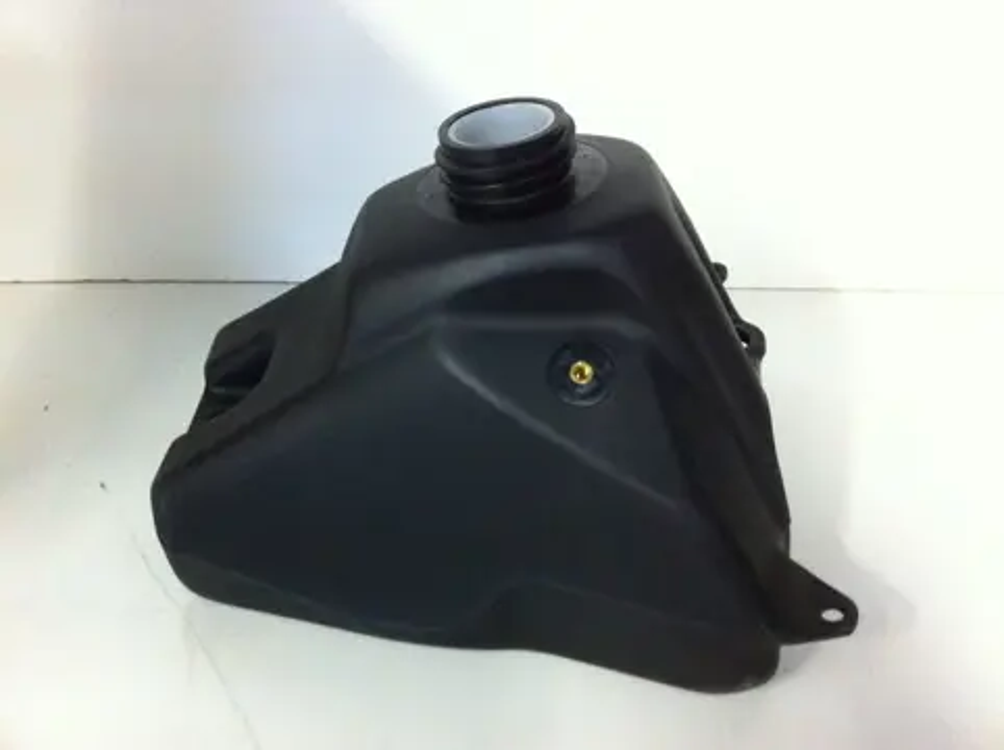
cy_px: 375
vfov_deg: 40.6
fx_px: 1014
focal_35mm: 35
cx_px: 502
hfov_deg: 52.7
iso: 640
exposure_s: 1/15
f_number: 2.8
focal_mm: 3.85
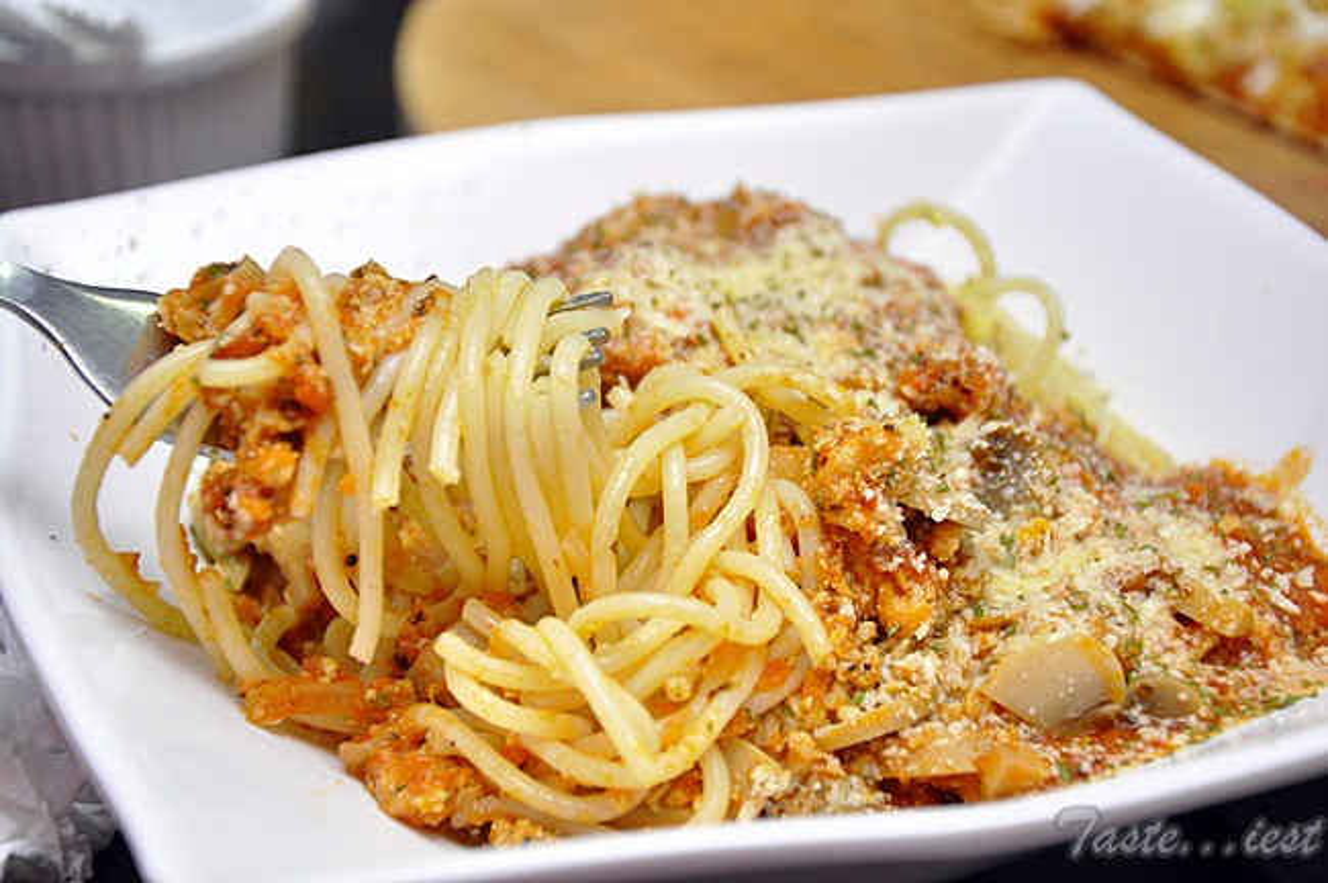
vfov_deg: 14.7
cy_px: 442
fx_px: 3427
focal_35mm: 93
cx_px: 664
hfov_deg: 21.9
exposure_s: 1/100
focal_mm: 62
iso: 800
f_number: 5.3
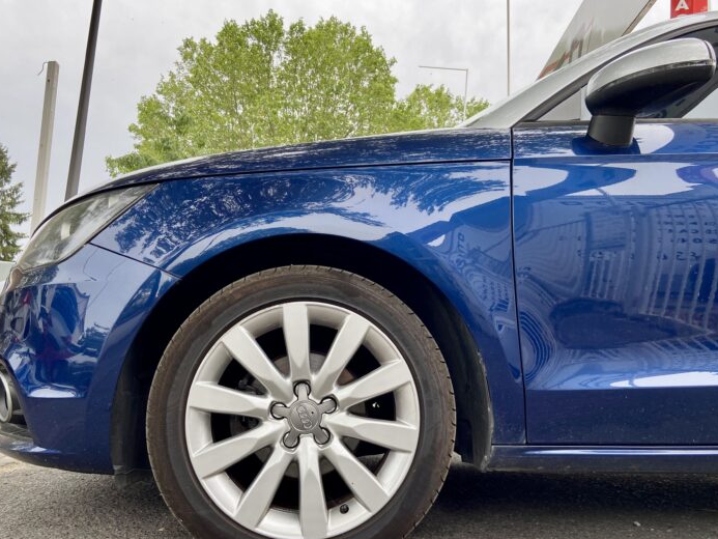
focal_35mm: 30
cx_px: 357
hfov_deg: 60.0
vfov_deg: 46.8
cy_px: 294
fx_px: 622
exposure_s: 1/122
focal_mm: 4.25
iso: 40
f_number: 1.8
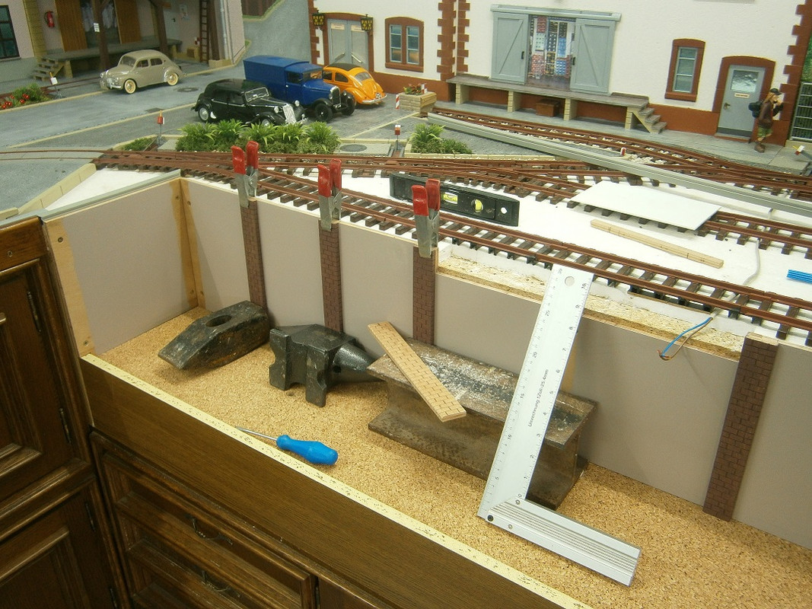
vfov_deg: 45.4
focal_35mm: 31
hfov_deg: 58.4
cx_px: 406
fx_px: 727
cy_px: 304
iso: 125
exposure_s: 1/5
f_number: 2.9
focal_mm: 5.5
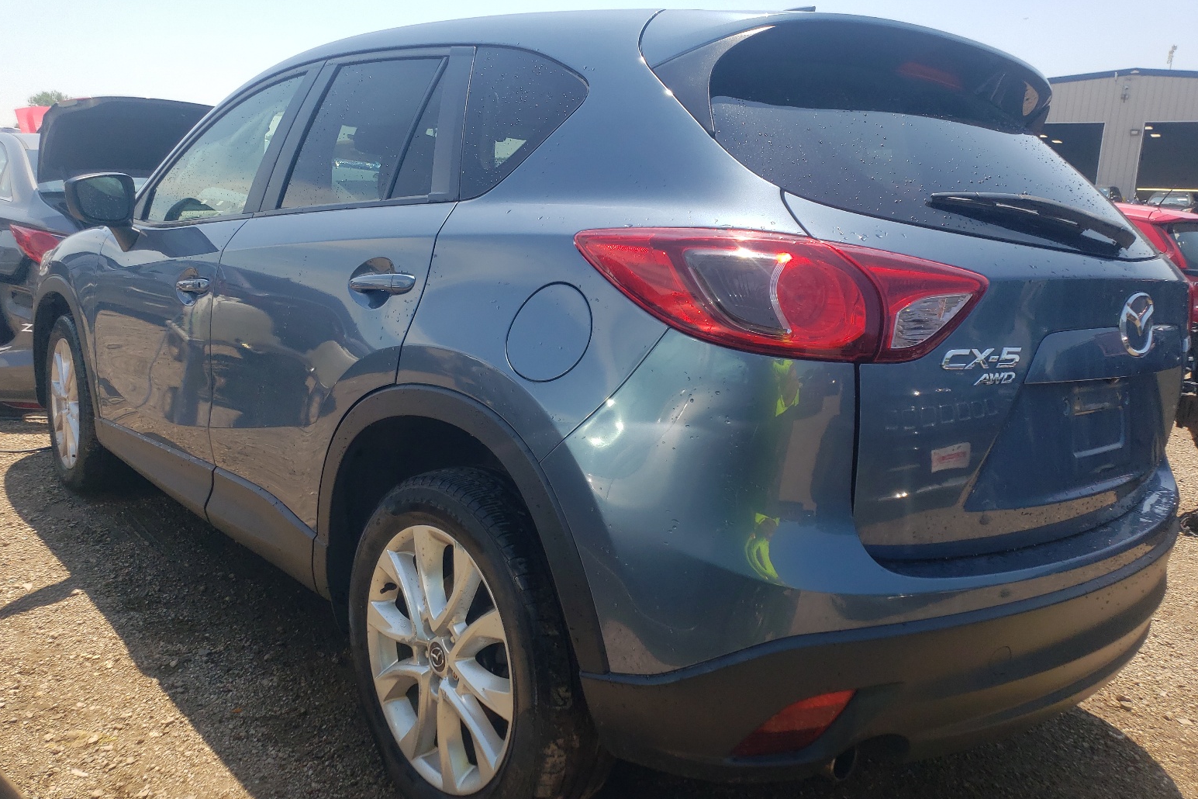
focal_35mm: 28
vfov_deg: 46.4
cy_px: 413
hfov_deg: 65.5
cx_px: 598
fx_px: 932
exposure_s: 1/2000
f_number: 1.5
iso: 50
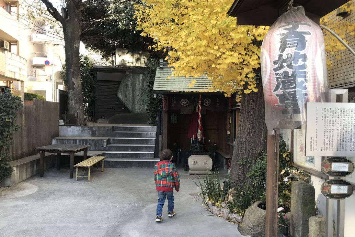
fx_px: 296
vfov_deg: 43.6
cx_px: 182
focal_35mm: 30
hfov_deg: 61.9
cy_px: 129
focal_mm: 3.99
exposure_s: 1/145
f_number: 1.8
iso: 20
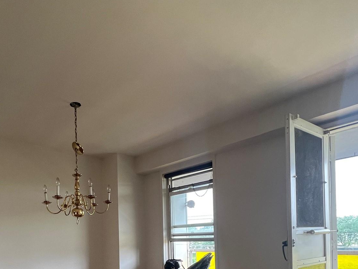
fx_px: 248
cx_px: 122
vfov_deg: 50.5
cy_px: 241
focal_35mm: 24
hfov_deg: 69.7
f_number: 1.8
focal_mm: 1.57
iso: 250
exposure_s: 1/93
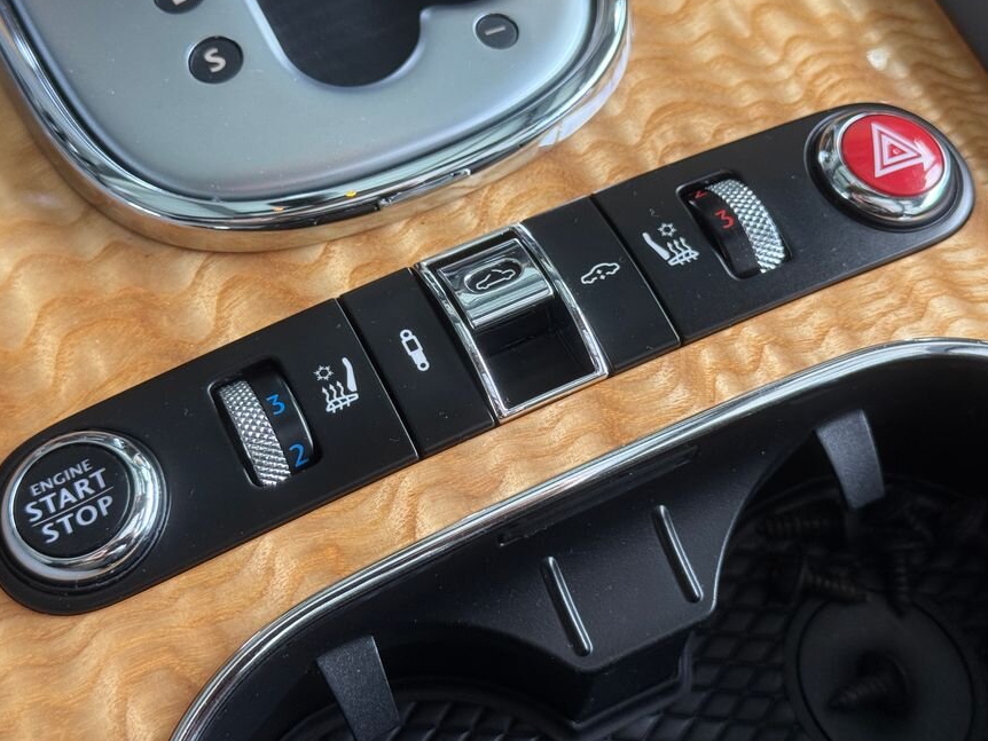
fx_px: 1627
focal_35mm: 57
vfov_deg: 25.7
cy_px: 336
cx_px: 491
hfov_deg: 33.8
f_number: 1.78
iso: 100
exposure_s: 1/50
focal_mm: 6.76
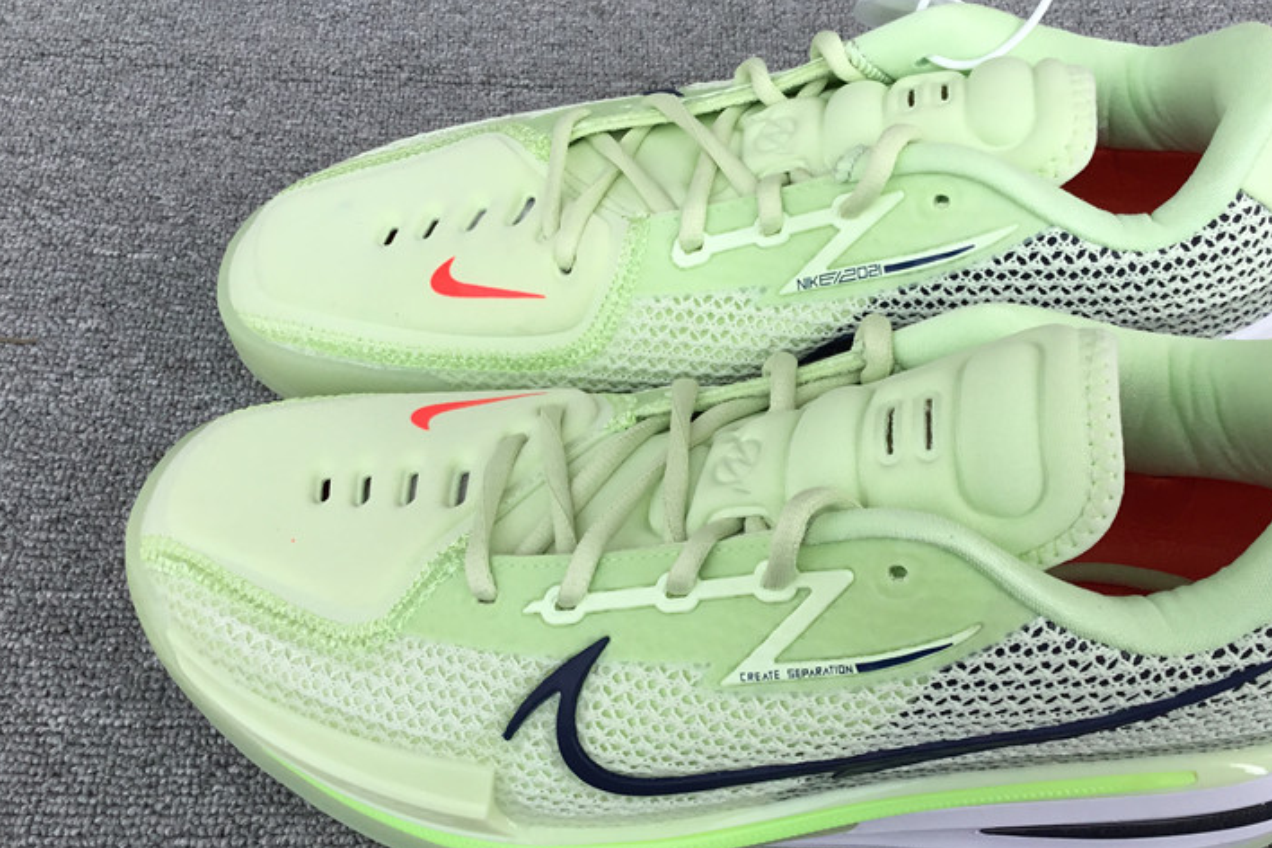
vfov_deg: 32.6
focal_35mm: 41
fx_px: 1449
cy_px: 445
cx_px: 740
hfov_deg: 47.2
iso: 25
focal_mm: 3.3
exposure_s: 1/959
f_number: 2.4
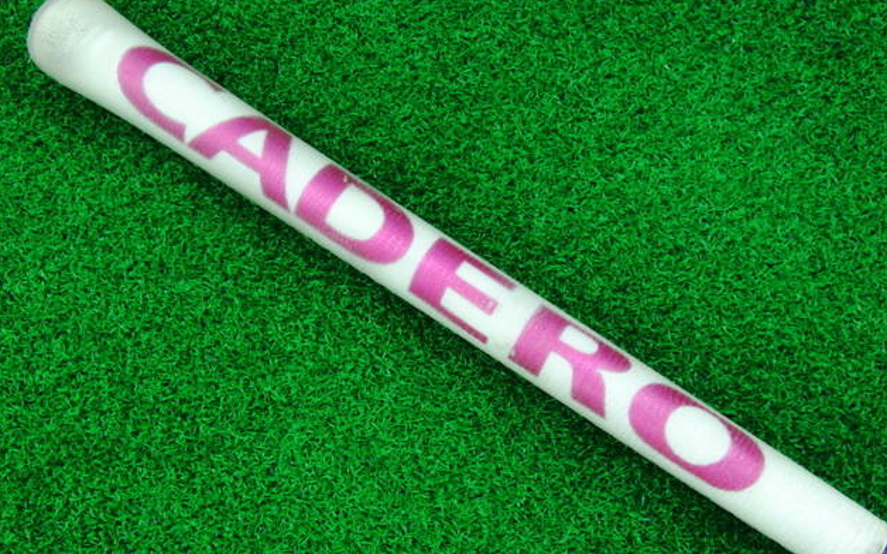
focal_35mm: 40
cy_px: 284
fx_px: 967
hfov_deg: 49.3
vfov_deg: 32.0
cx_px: 446
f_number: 3.6
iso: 400
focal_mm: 6.42
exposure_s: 1/40
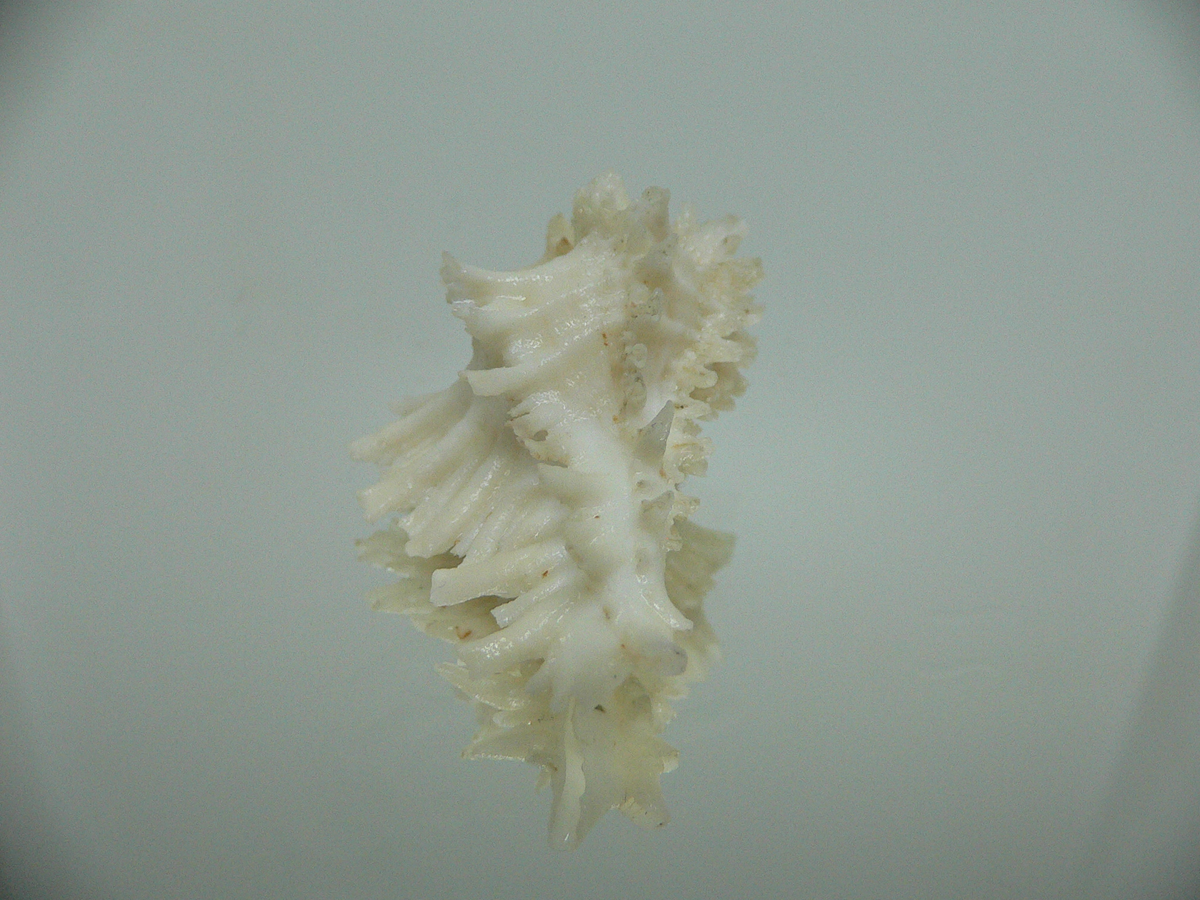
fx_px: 1213
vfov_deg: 40.7
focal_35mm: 35
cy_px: 450
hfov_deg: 52.6
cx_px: 600
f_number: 2.8
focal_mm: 4.6
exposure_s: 1/60
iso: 200
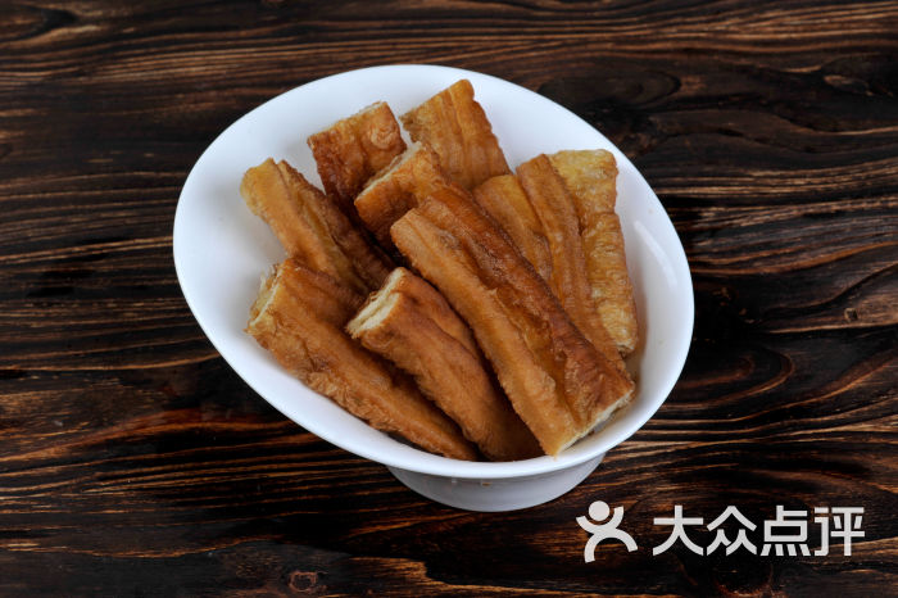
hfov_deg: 23.9
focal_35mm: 85
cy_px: 299
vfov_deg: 16.1
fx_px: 2119
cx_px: 449
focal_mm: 85
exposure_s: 1/125
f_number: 13
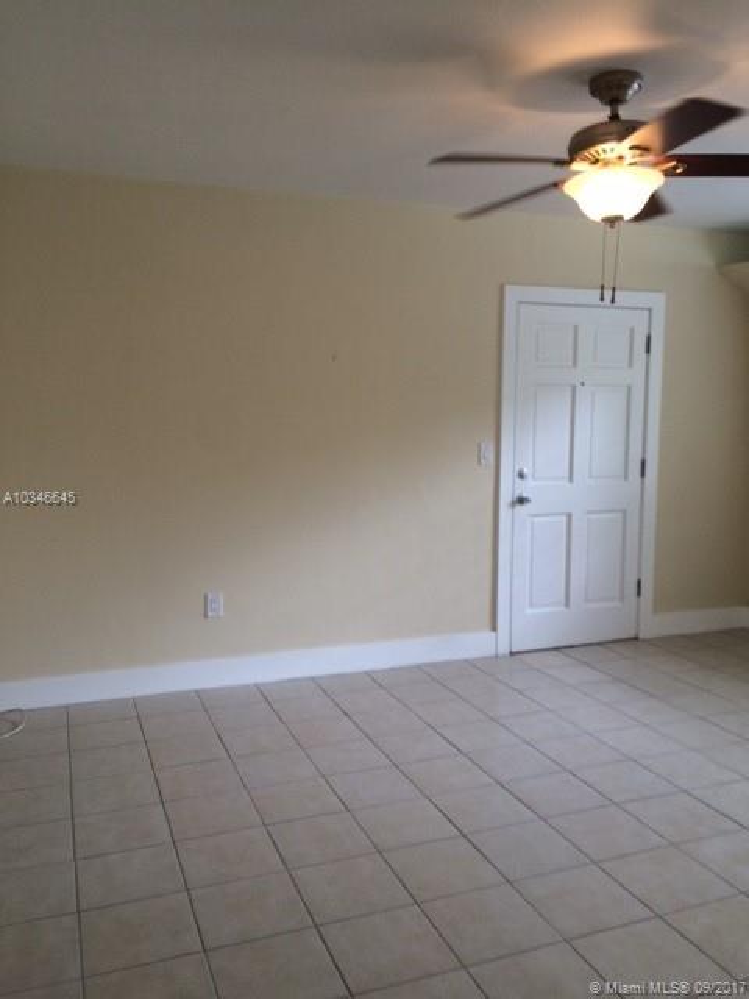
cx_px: 374
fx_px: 837
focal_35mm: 29
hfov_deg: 48.2
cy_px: 500
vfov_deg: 61.7
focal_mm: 4.15
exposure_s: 1/62
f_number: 2.2
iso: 32
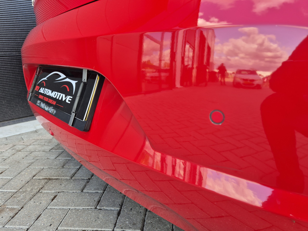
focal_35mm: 23
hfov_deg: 73.9
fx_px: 205
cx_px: 154
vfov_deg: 58.9
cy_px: 116
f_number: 1.8
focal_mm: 5.4
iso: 40
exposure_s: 1/180
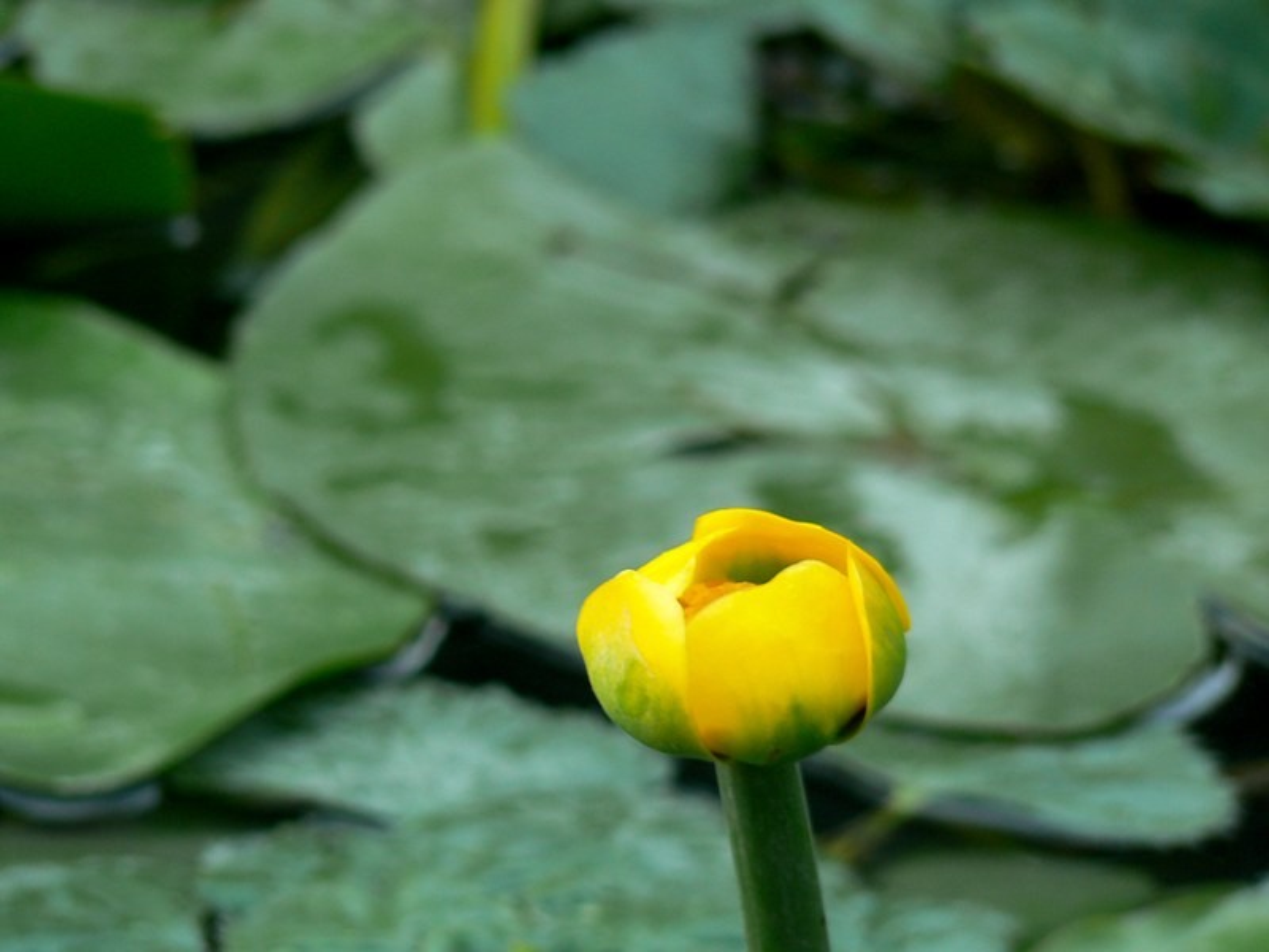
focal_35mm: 432
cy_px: 476
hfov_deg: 4.6
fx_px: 15837
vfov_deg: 3.4
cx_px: 634
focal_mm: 72
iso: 100
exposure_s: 1/125
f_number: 5.6
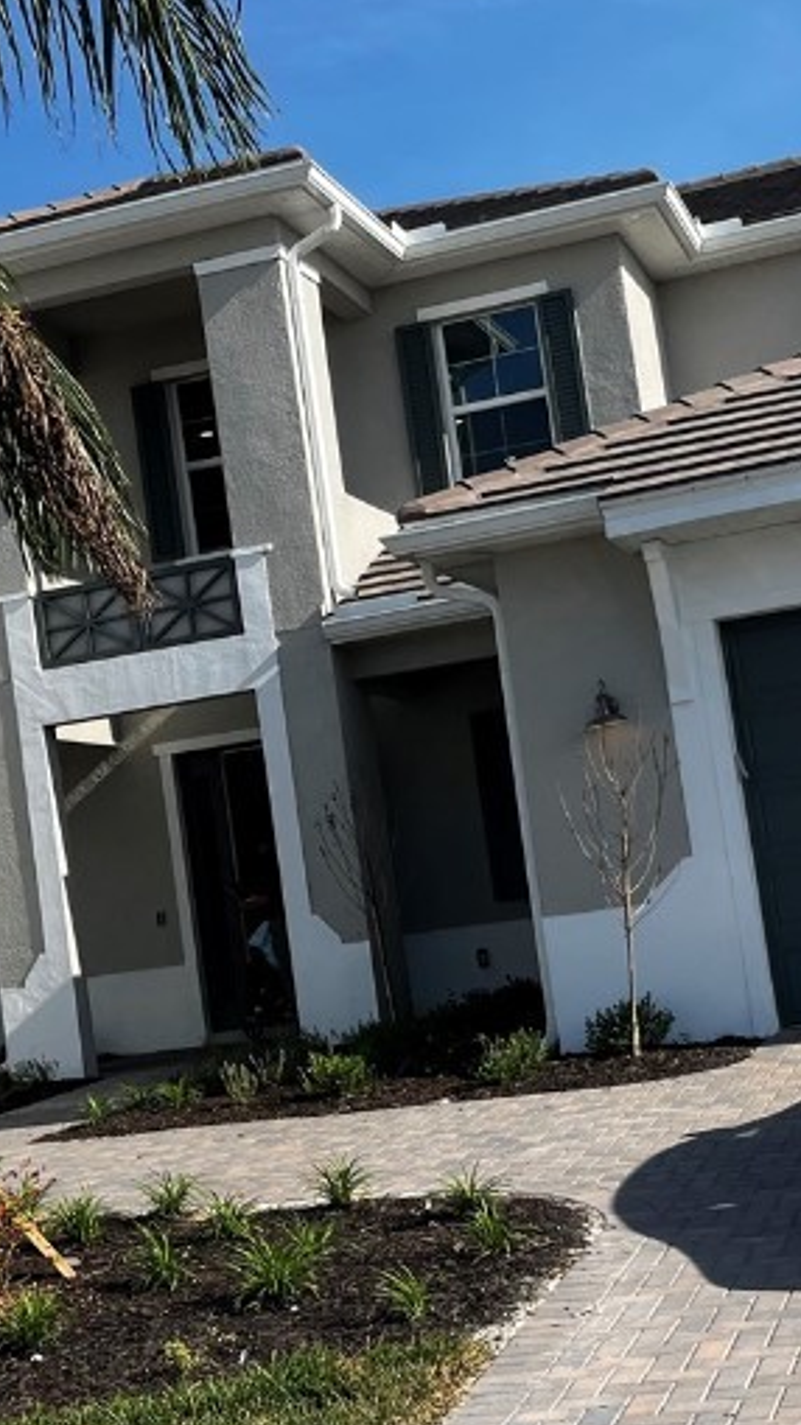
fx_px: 2154
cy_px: 787
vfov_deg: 36.6
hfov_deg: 21.1
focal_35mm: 57
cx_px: 358
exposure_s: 1/2825
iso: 50
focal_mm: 5.1
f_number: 1.6
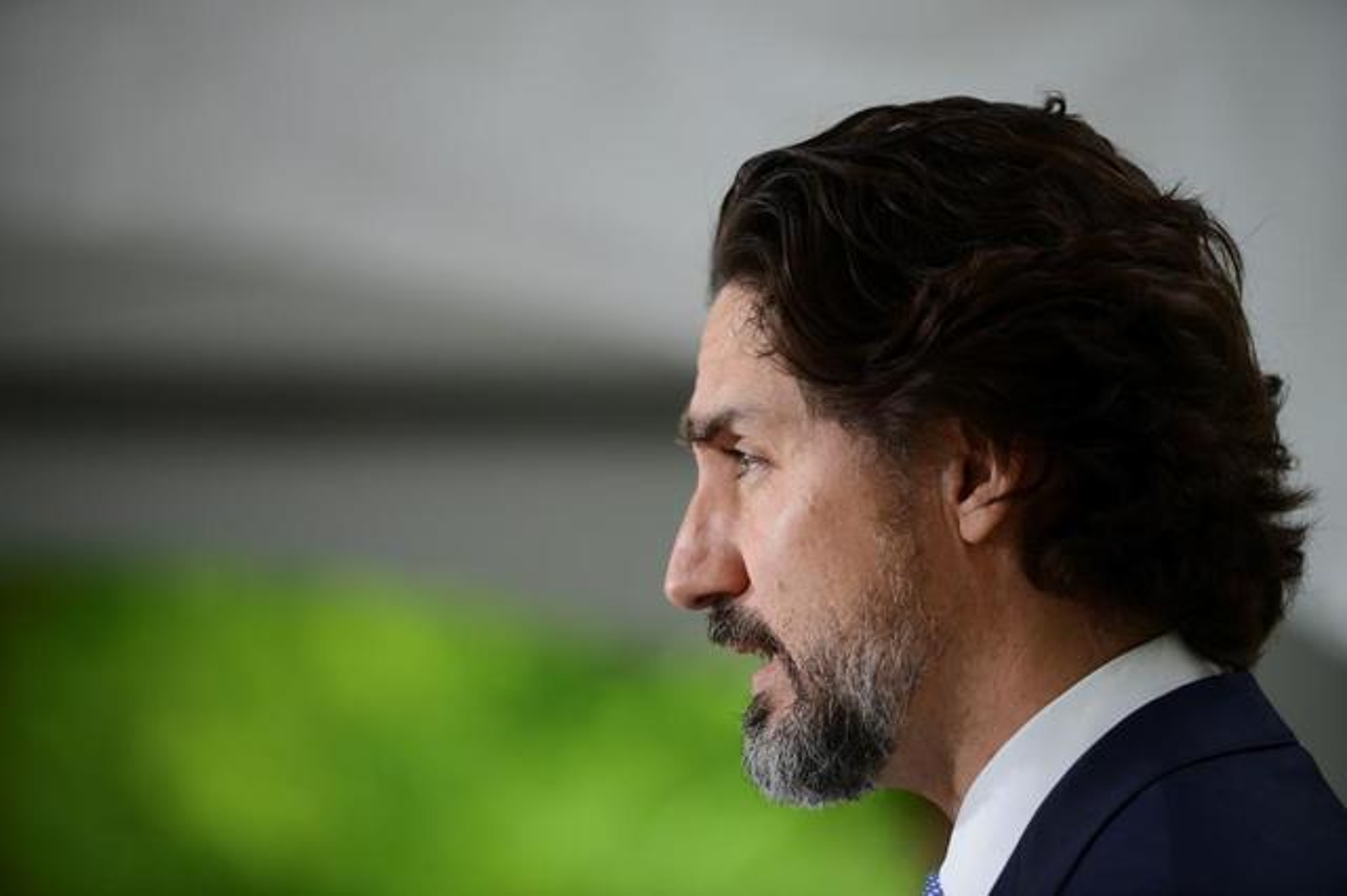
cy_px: 448
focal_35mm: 200
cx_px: 674
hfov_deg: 10.3
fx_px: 7479
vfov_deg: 6.9
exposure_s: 1/400
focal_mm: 200
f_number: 2.8
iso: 400
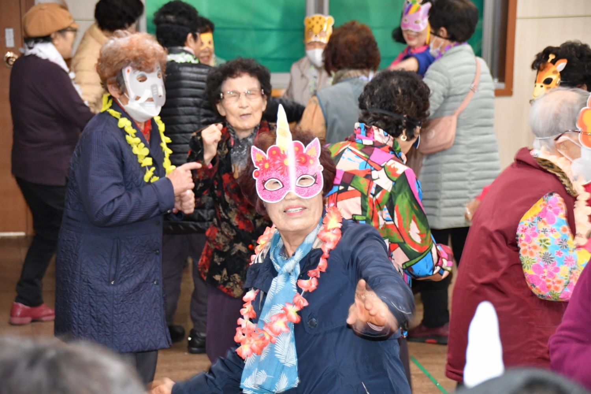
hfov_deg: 18.3
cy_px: 197
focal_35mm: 112
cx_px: 296
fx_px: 1839
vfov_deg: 12.2
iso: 3200
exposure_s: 1/60
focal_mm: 75
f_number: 5.3
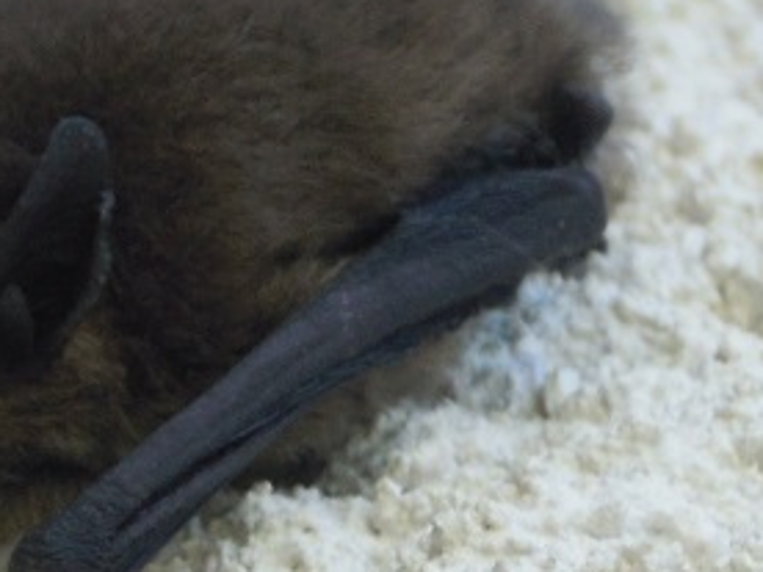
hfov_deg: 20.7
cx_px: 166
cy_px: 290
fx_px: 2072
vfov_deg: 15.7
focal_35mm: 94
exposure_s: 1/100
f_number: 3.7
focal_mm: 9.6
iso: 125
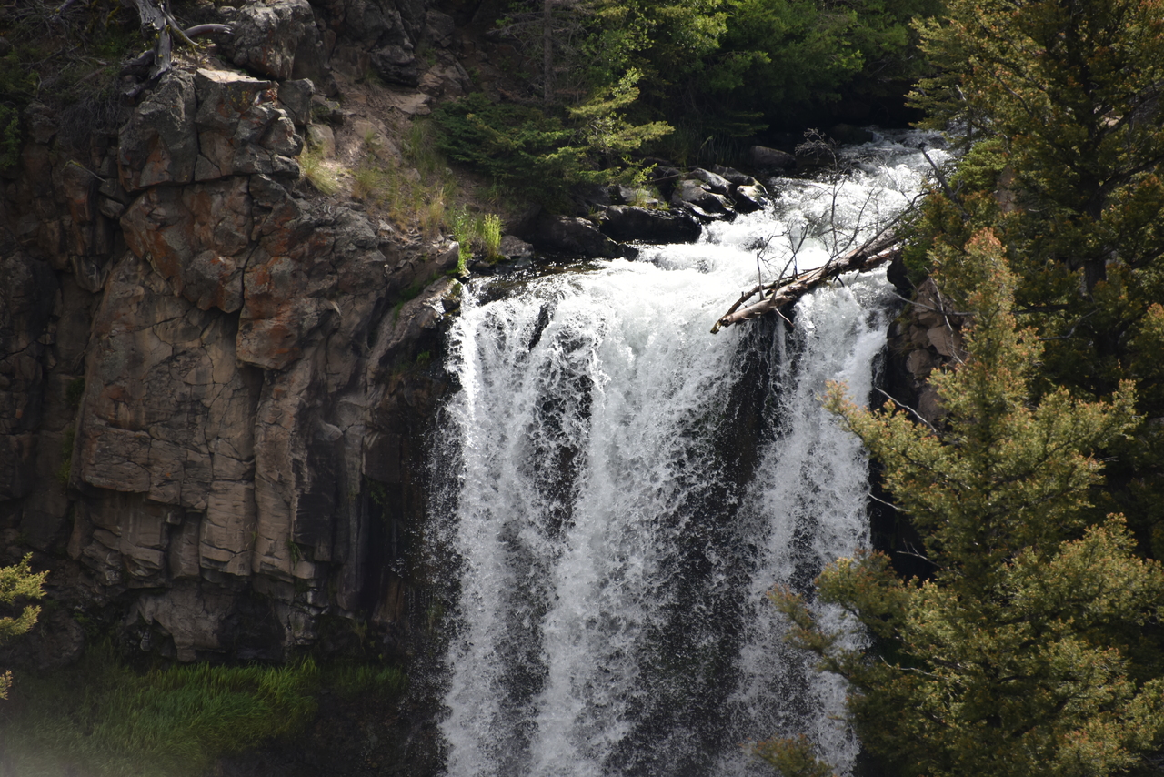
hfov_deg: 6.9
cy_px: 388
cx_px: 582
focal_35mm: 300
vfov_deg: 4.6
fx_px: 9702
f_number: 5.6
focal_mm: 300
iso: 280
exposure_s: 1/640
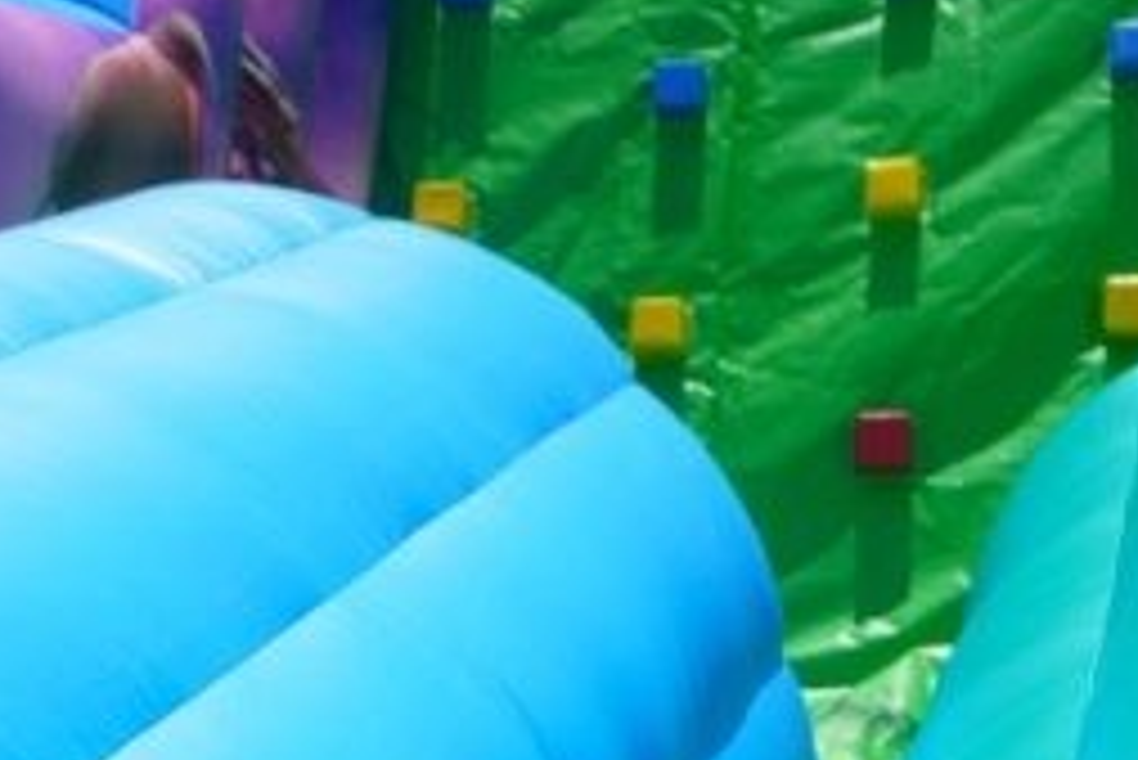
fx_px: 3068
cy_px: 1279
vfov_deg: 13.0
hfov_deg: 21.0
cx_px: 675
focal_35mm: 97
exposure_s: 1/200
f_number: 10
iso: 100
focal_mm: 16
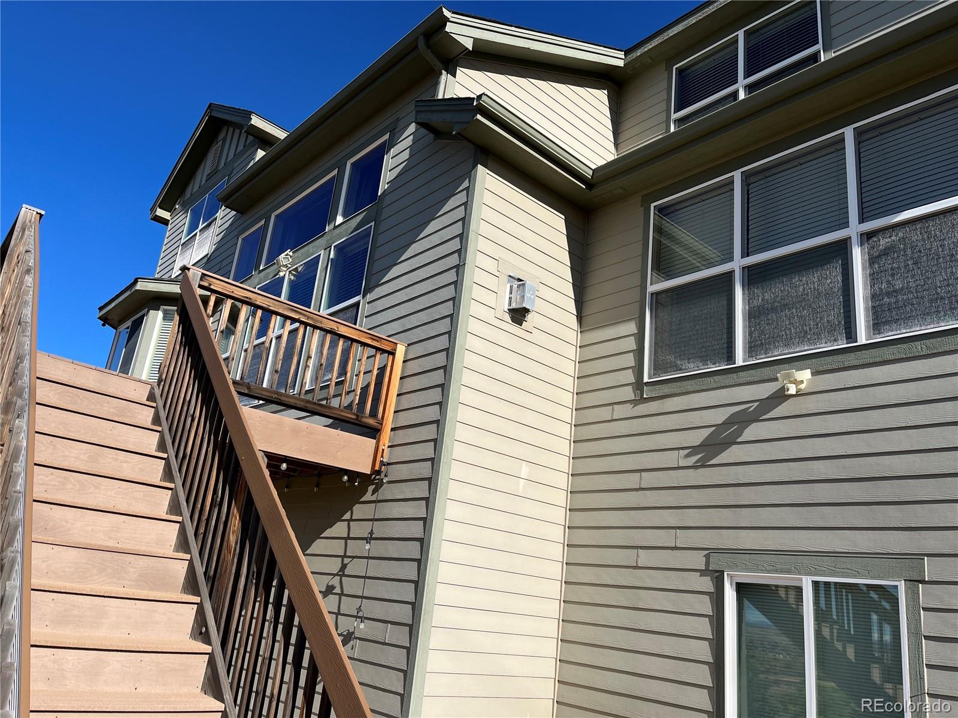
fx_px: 720
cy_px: 359
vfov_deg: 53.1
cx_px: 479
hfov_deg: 67.3
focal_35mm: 26
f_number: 1.6
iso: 50
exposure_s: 1/4149
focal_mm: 5.1
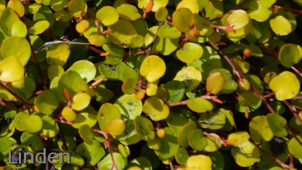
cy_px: -41
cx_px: -53
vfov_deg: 2.2
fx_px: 4332
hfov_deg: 4.0
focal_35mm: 541
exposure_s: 1/800
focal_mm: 140
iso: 200
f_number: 7.1
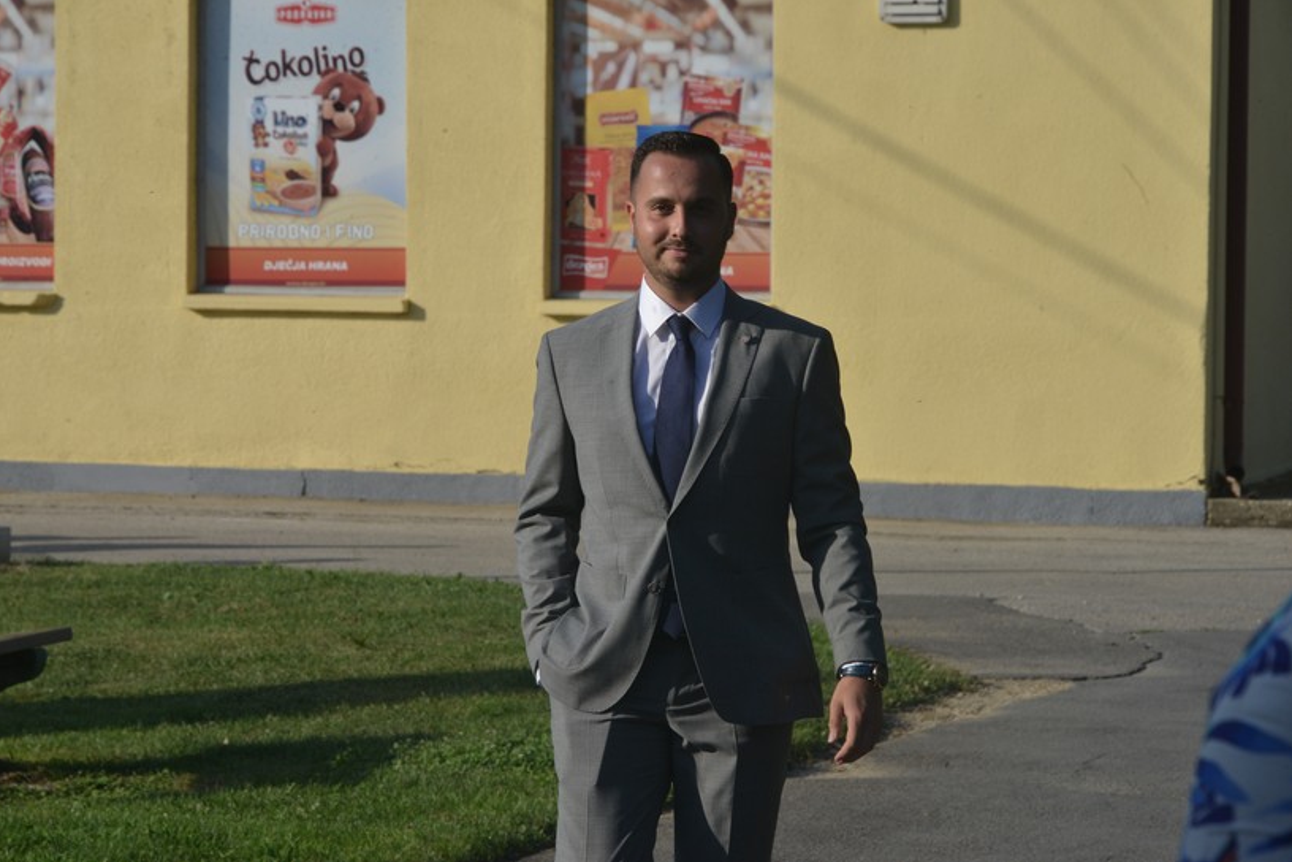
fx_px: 6495
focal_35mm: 181
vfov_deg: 7.6
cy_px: 432
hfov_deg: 11.4
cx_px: 646
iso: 640
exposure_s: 1/500
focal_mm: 180
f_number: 11
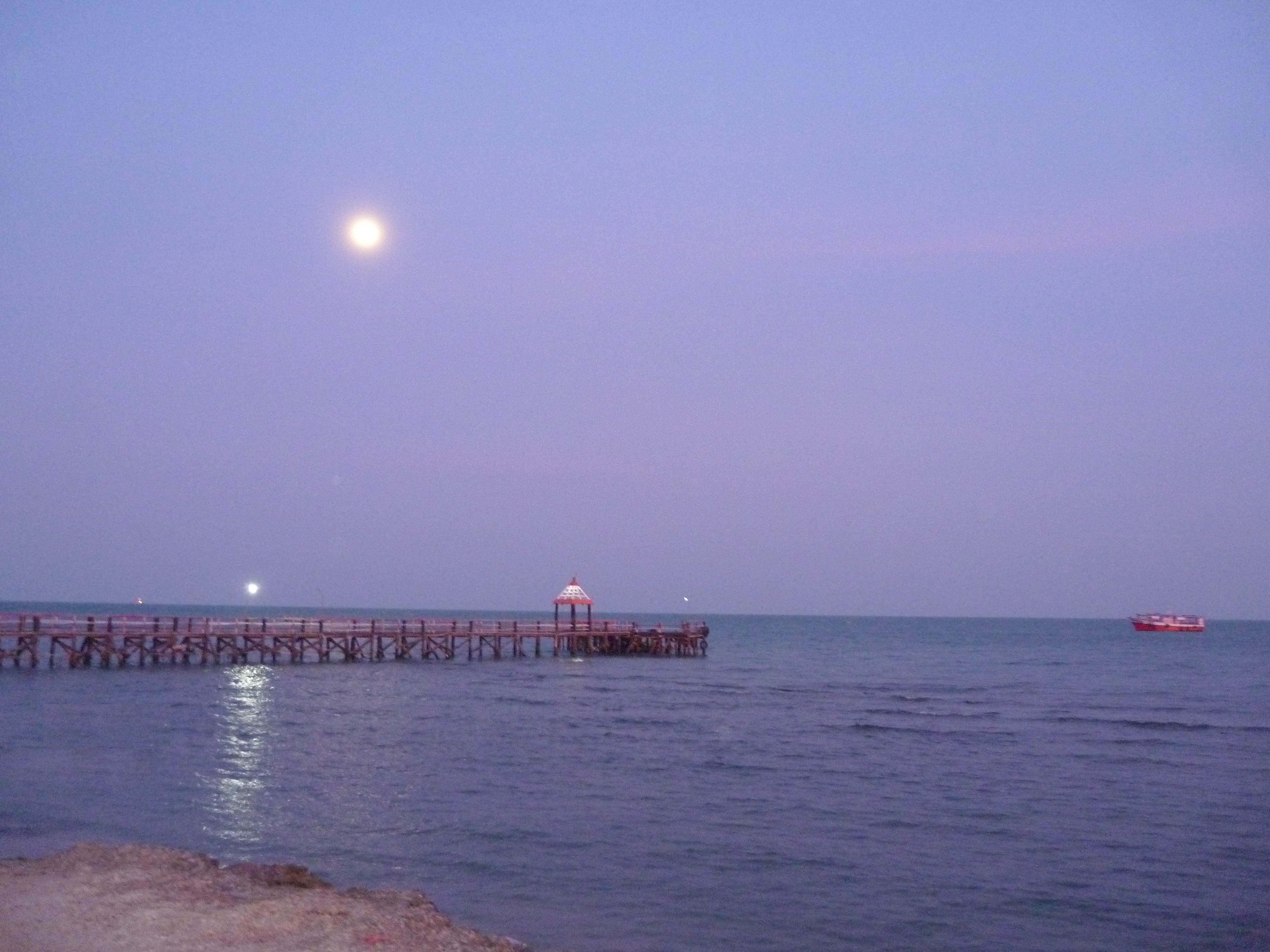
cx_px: 635
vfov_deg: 45.4
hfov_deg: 58.4
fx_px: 1137
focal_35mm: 31
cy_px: 476
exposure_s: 1/8
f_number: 2.8
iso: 640
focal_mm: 5.5
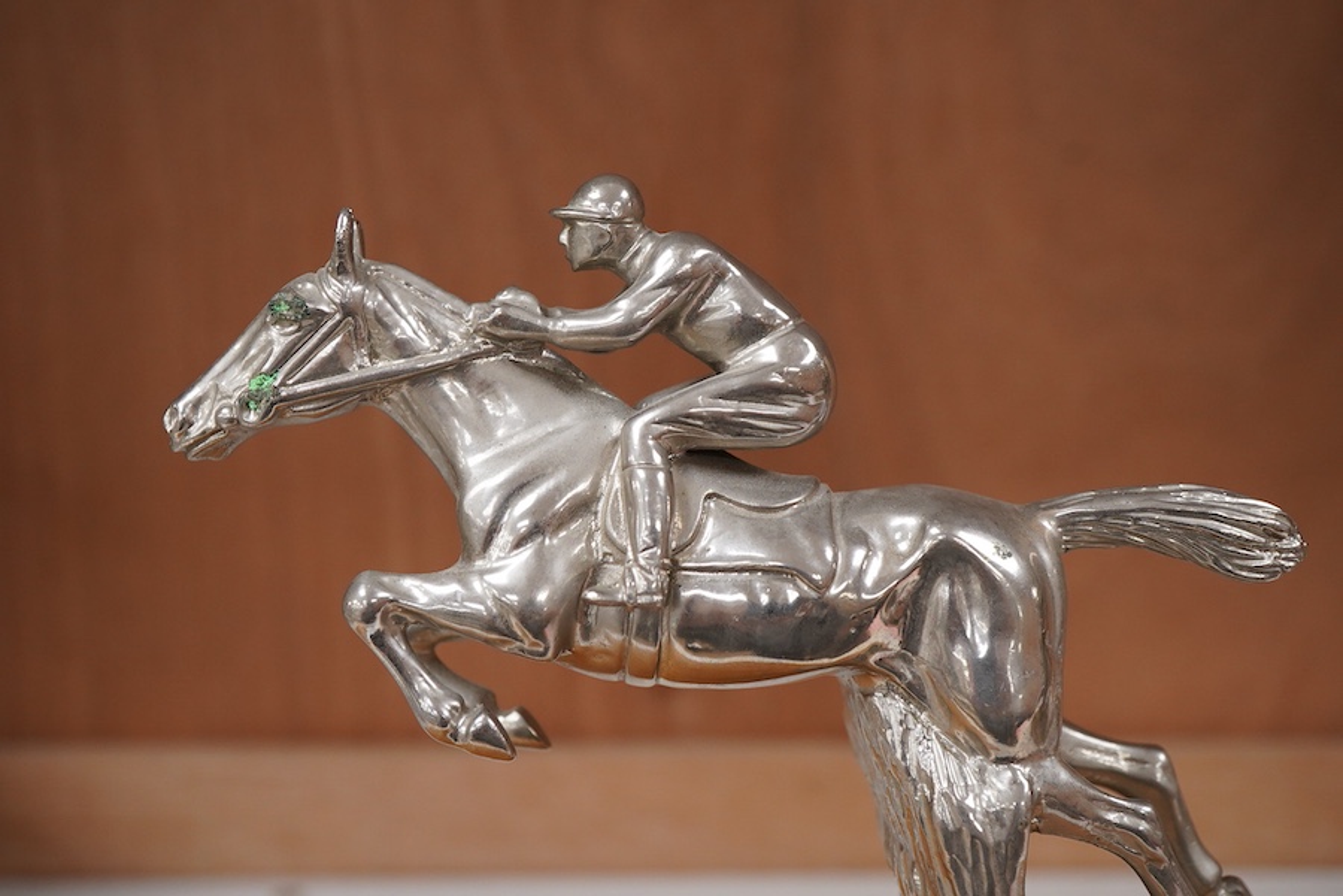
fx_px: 1679
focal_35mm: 45
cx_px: 672
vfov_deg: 29.9
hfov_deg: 43.6
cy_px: 448
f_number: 8
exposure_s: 1/125
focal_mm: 30
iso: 1250
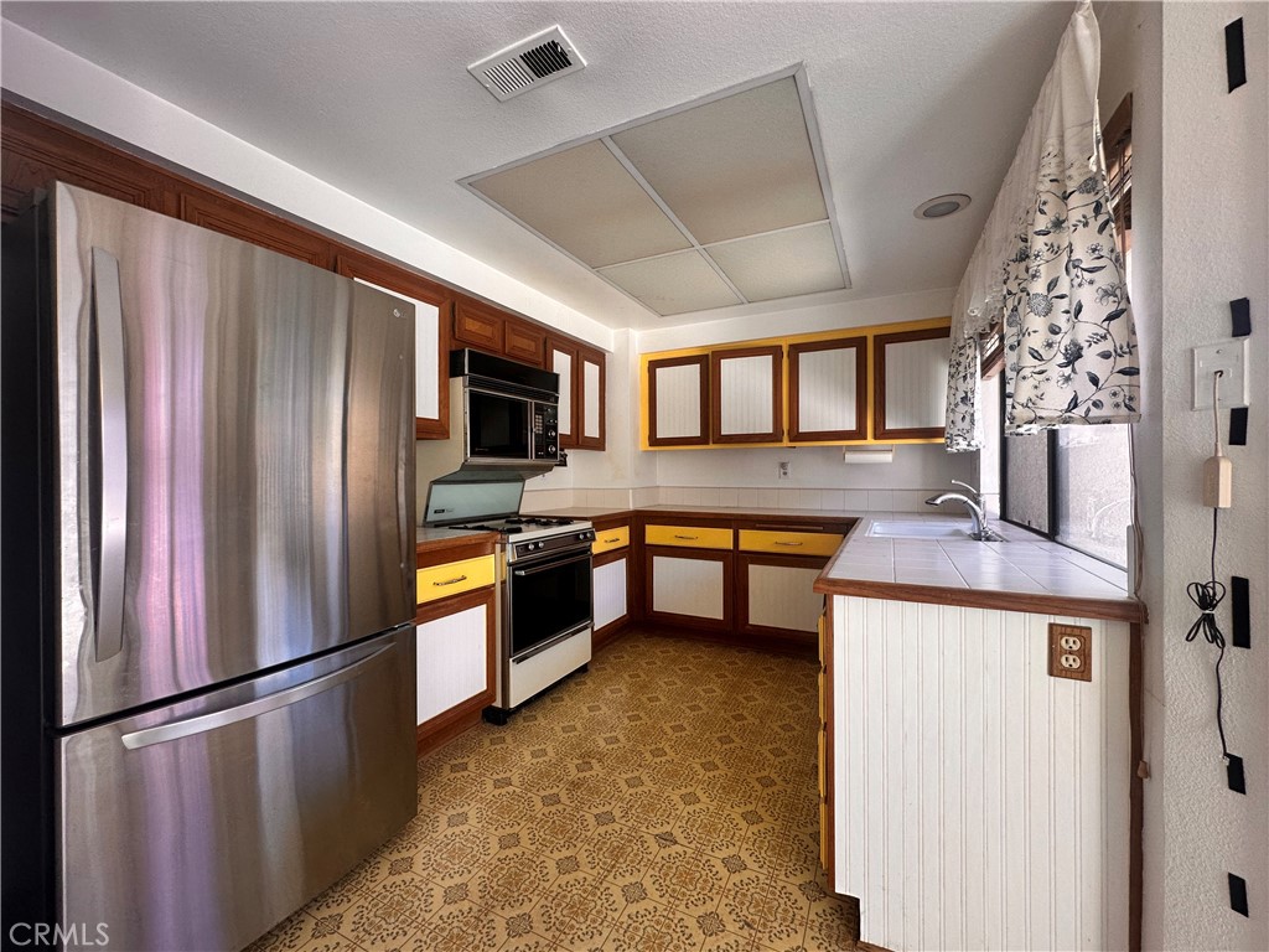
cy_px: 476
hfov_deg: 102.1
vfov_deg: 85.7
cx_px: 634
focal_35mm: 14
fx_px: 513
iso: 100
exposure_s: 1/120
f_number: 2.2
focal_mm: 2.22
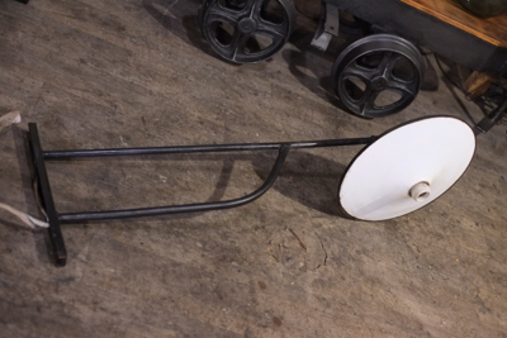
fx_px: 747
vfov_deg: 25.5
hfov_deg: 37.5
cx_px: 254
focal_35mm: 53
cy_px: 169
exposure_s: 1/500
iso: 3200
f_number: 2
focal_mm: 35
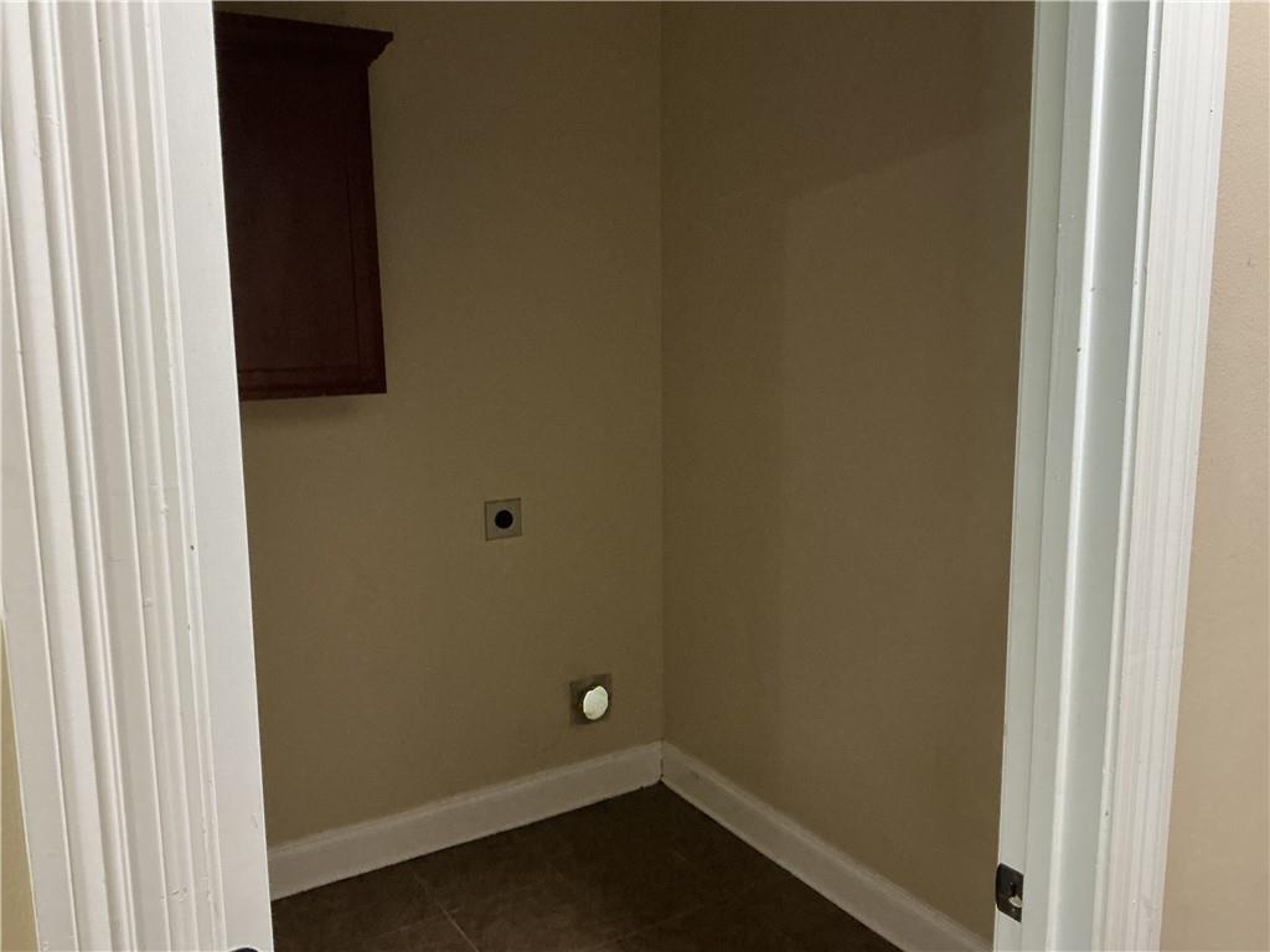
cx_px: 635
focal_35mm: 29
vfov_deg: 48.2
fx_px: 1064
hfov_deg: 61.7
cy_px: 476
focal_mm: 3
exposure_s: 1/40
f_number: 1.8
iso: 250
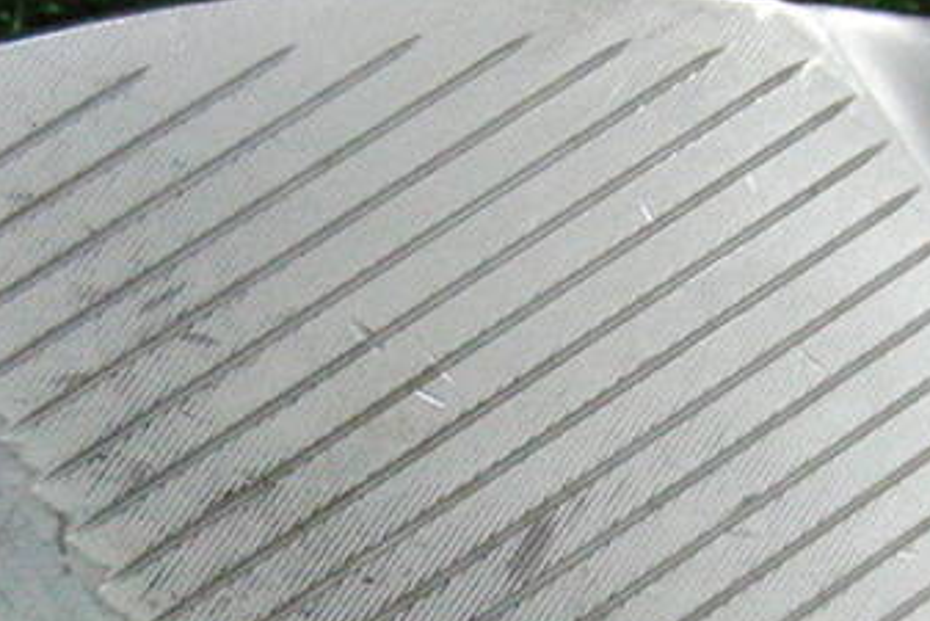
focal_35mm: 73
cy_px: 569
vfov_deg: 18.4
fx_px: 1887
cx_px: 433
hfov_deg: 27.7
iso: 3200
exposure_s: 1/400
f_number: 3.6
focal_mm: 6.42
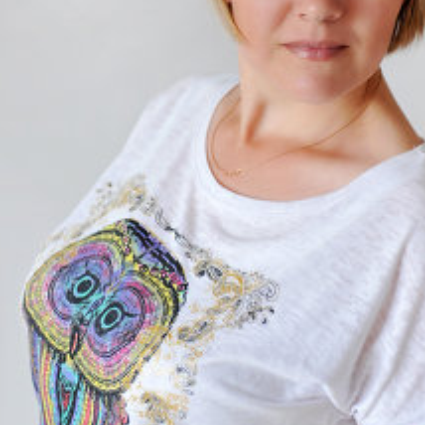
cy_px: 143
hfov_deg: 20.4
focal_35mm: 85
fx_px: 1181
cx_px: 241
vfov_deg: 20.3
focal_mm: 55
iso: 320
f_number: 2.8
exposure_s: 1/125
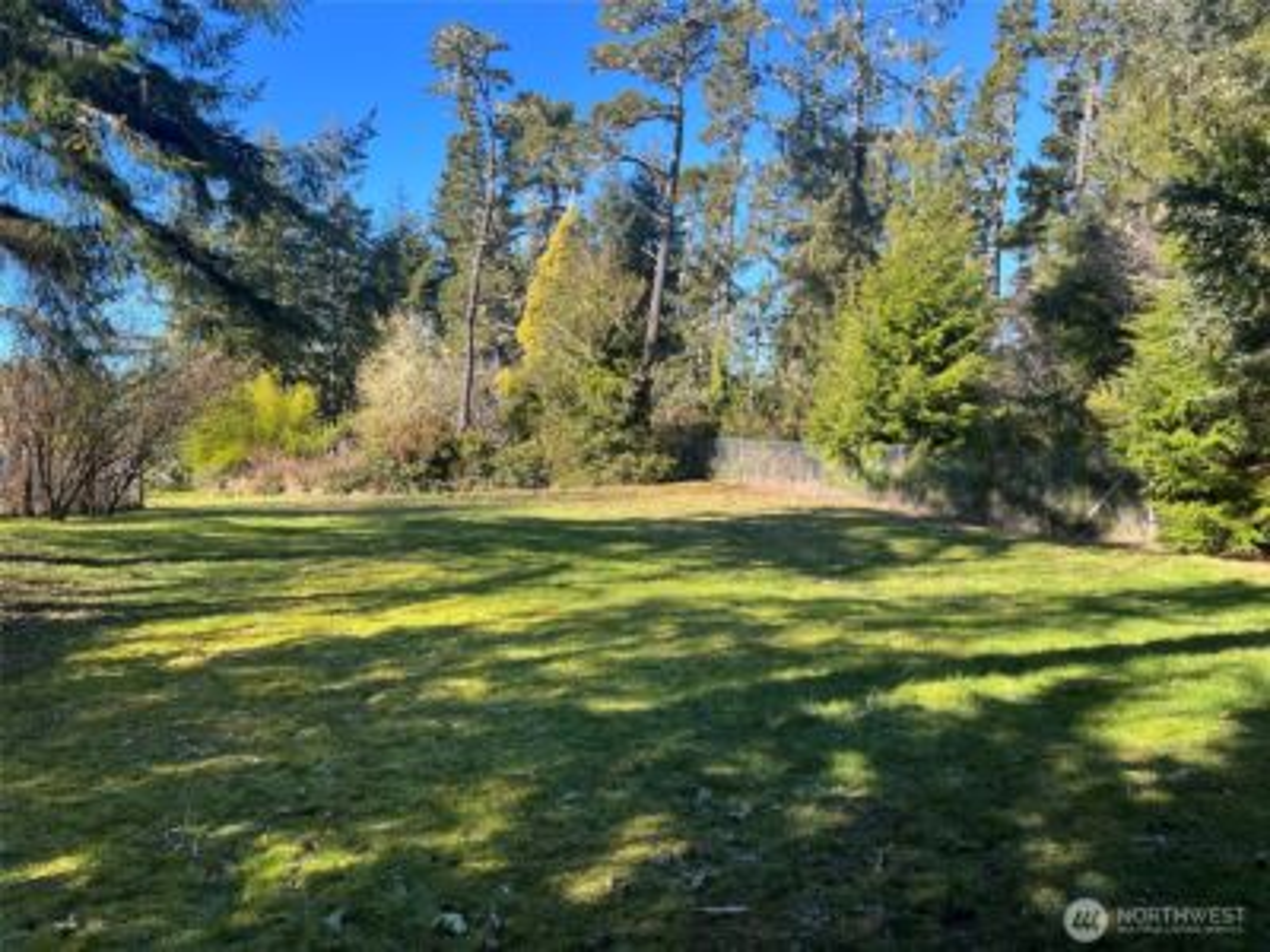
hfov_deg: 67.3
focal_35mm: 26
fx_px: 954
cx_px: 635
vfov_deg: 53.1
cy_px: 476
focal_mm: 5.7
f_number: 1.5
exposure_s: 1/909
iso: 50
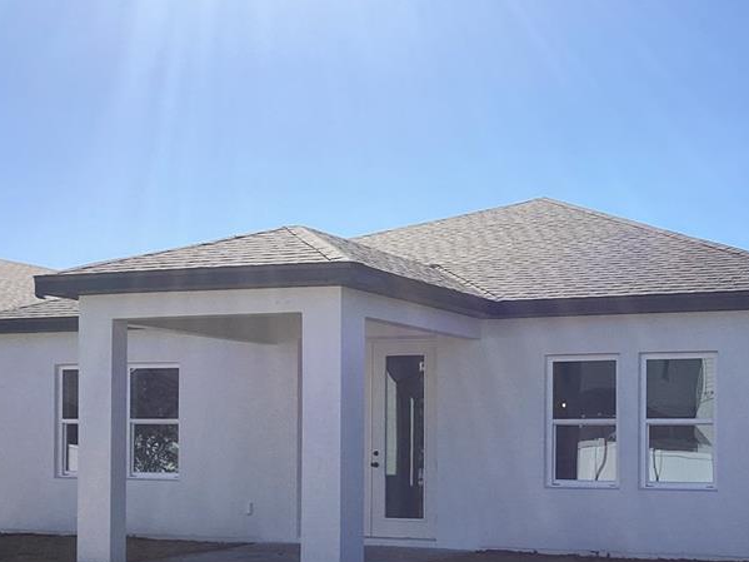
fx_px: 1147
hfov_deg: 35.1
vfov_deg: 27.1
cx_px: 588
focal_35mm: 53
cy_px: 438
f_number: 2.4
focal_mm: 3.3
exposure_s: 1/2331
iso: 25
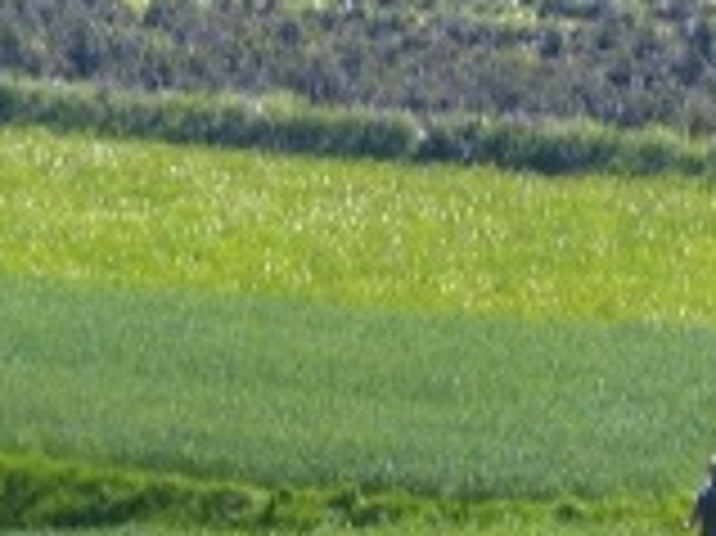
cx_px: 95
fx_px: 6635
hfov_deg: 6.2
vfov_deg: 4.6
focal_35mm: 321
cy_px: 599
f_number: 5.4
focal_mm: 18.9
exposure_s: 1/250
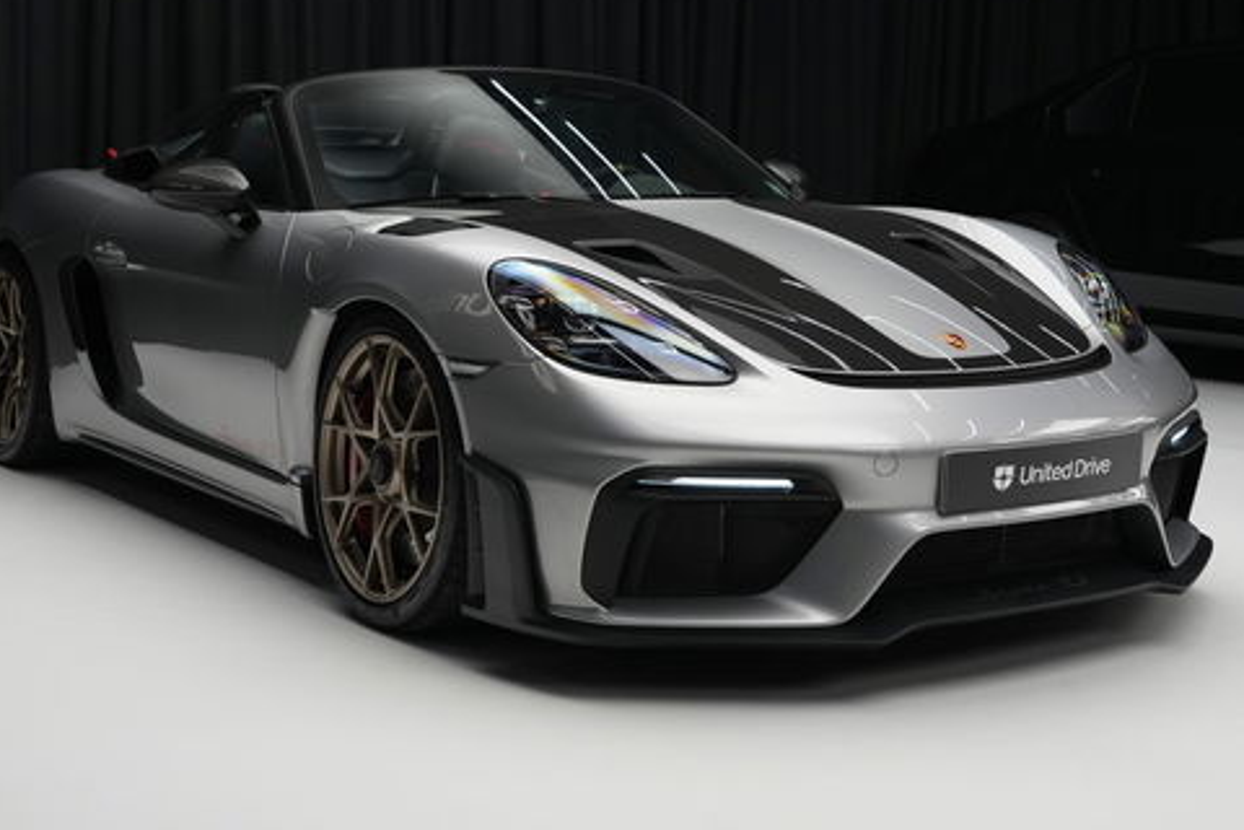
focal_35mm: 56
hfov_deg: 35.6
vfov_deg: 24.1
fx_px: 1935
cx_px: 614
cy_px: 293
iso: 500
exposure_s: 1/40
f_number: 4
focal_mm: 35
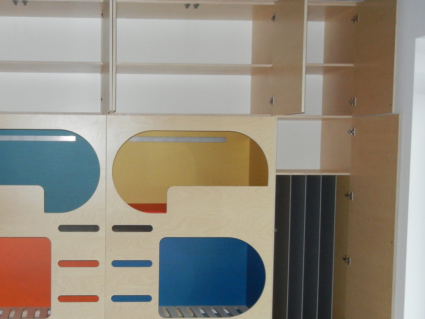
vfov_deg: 28.5
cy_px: 191
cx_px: 109
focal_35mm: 51
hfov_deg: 36.7
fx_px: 626
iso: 497
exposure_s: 1/30
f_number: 3.6
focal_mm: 6.2
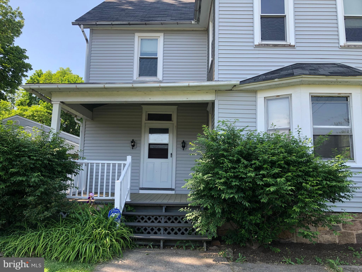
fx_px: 293
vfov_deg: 49.7
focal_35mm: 28
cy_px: 136
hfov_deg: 63.4
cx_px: 181
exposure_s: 1/329
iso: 20
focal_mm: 3.99
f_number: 1.8
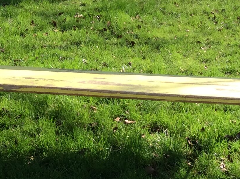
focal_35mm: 101
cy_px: 193
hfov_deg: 19.3
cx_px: 189
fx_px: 699
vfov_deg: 14.3
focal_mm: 3.3
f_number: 2.4
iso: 32
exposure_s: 1/510
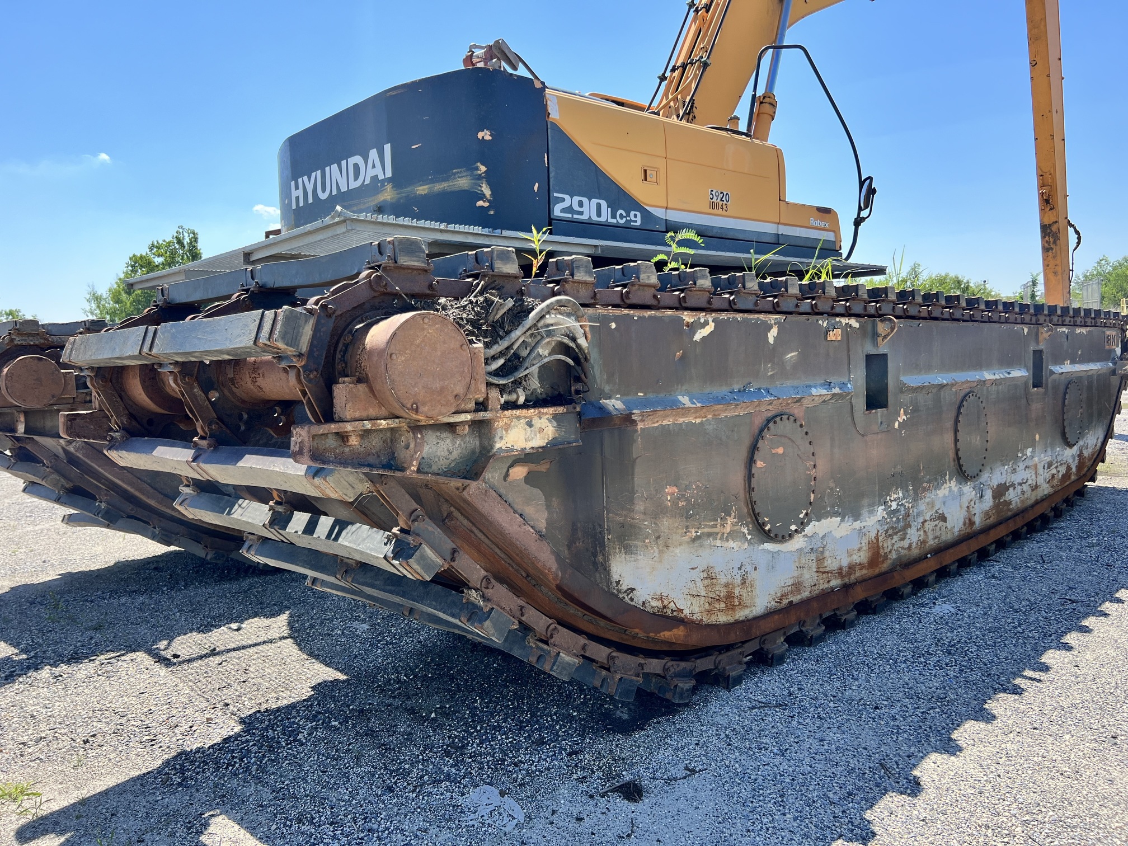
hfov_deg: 67.3
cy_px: 423
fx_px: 847
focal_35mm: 26
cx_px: 564
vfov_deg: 53.1
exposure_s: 1/1645
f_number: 1.5
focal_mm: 5.7
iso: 50
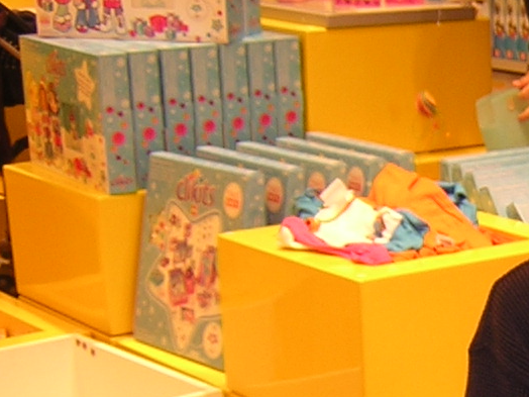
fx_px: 1681
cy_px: 377
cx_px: 724
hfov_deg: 16.7
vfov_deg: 13.3
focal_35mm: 110
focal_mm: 4.7
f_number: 2.6
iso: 100
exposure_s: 1/30
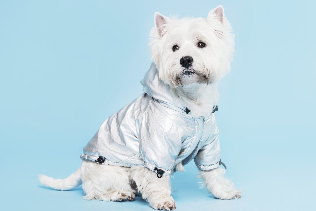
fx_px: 1317
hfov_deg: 13.7
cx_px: 158
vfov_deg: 9.2
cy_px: 106
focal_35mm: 150
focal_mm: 150
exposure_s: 1/160
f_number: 8
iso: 100
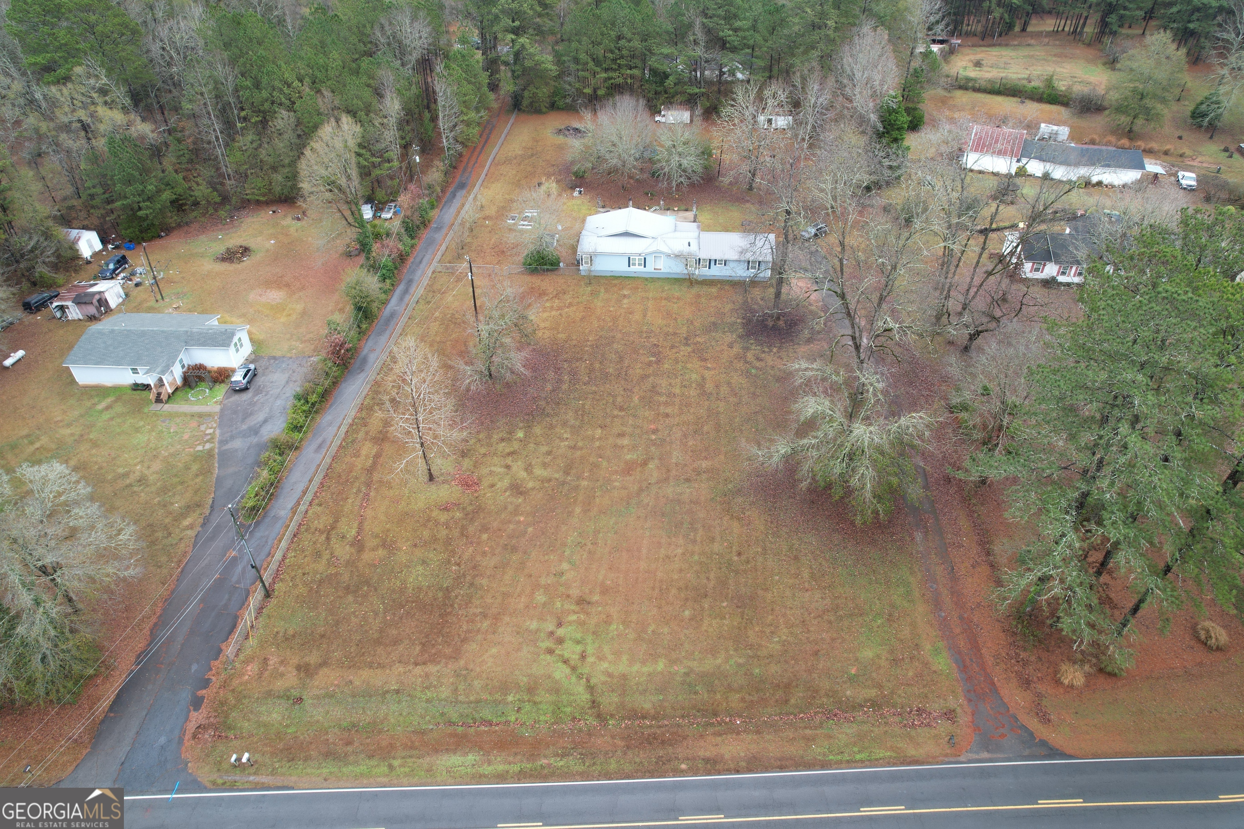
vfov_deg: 57.2
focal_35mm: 22
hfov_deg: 78.6
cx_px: 622
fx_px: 760
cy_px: 414
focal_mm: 8.38
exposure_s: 1/125
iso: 100
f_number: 2.8
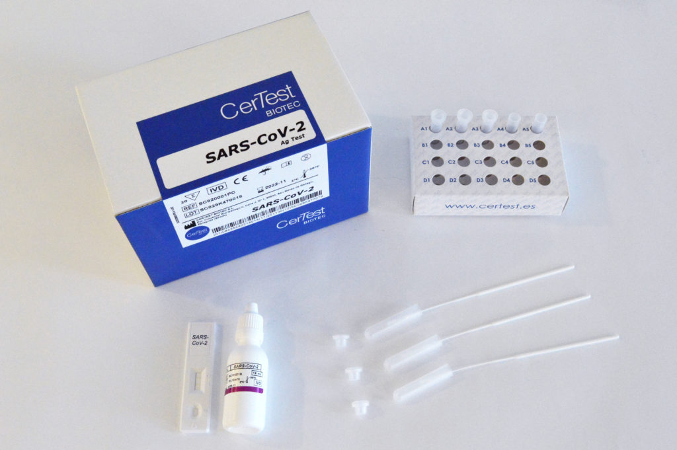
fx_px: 733
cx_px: 338
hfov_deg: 49.6
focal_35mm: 39
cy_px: 225
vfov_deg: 34.2
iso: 4000
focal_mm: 26
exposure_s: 1/125
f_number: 16
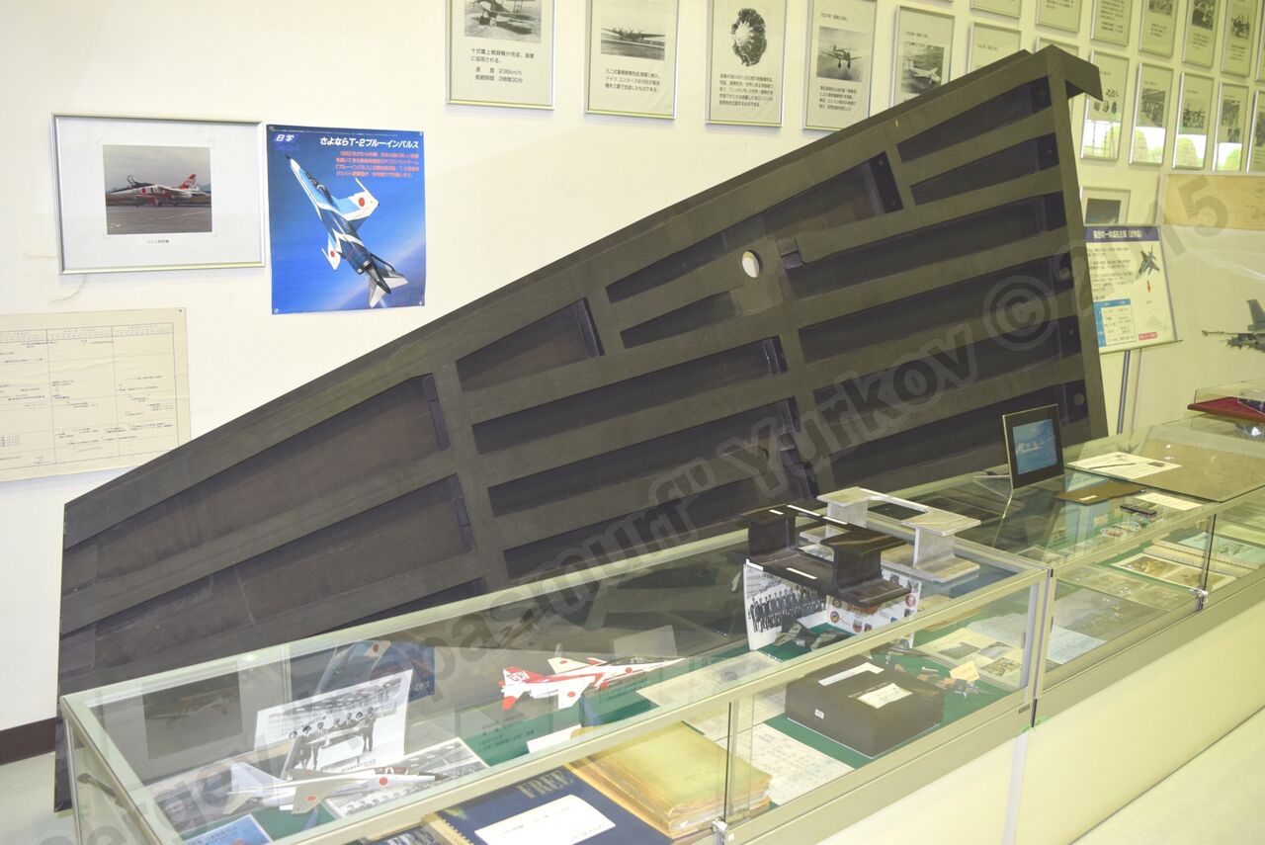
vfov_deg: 41.8
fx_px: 1107
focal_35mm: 32
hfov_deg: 59.5
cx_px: 632
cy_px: 422
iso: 800
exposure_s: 1/100
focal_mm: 21
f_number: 5
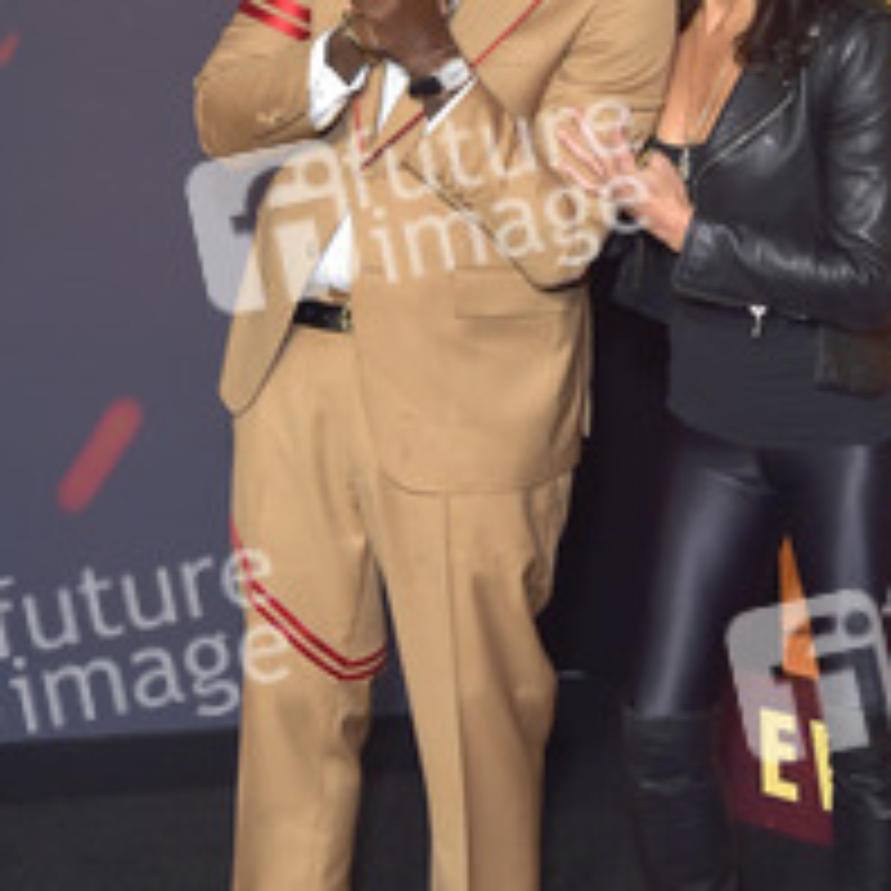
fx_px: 2301
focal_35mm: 79
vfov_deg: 21.9
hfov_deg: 21.9
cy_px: 432
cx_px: 551
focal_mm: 46
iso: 800
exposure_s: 1/250
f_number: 6.3
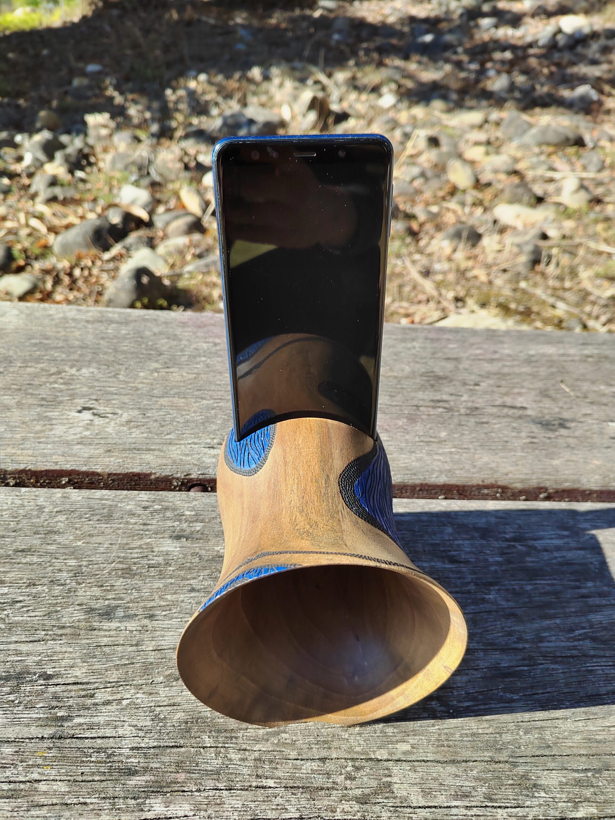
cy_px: 410
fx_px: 545
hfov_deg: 58.9
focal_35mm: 23
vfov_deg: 73.9
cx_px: 308
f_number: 1.9
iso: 378
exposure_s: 1/889
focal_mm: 5.52
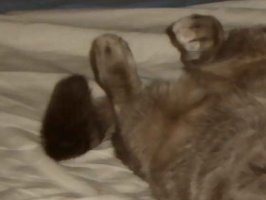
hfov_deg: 10.2
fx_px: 1477
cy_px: 160
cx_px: 280
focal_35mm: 192
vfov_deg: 7.7
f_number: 4.3
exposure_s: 1/45
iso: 141
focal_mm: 14.2
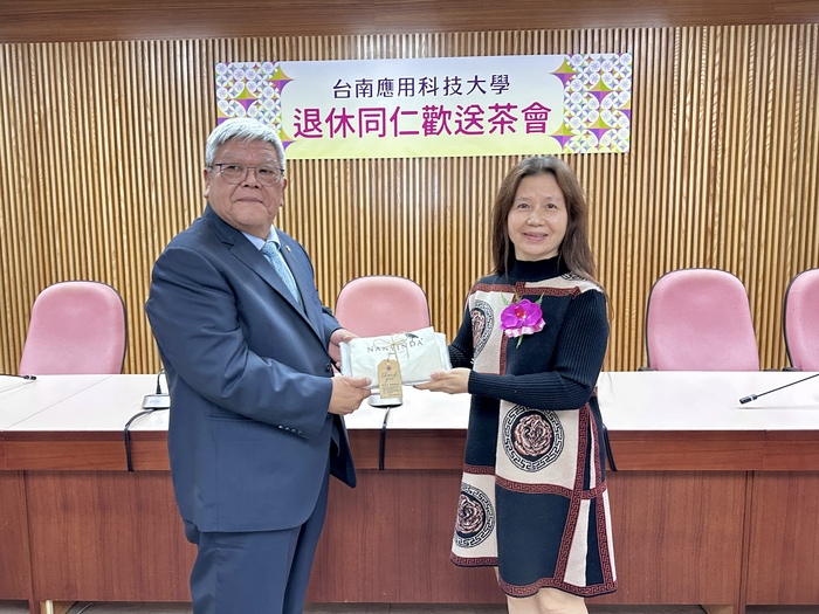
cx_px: 410
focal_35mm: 24
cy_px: 307
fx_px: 568
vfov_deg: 56.8
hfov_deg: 71.6
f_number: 1.78
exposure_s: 1/60
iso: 320
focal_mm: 6.86
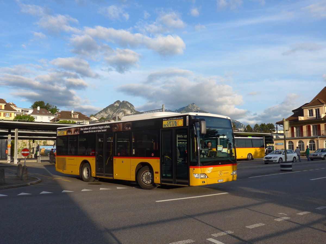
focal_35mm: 34
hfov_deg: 54.0
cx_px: 163
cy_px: 122
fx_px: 320
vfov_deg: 41.8
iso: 80
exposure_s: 1/640
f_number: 2.8
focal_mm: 7
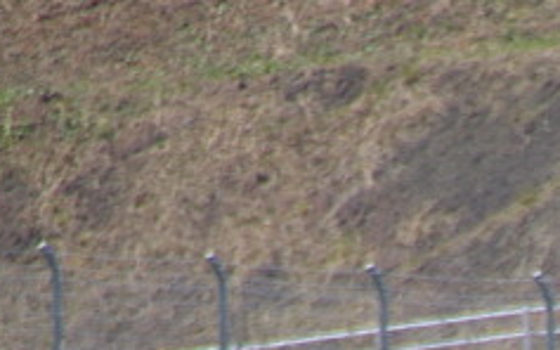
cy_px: 769
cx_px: 1025
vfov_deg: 0.8
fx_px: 25176
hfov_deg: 1.3
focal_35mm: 1650
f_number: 8
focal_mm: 250
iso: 200
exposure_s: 1/350
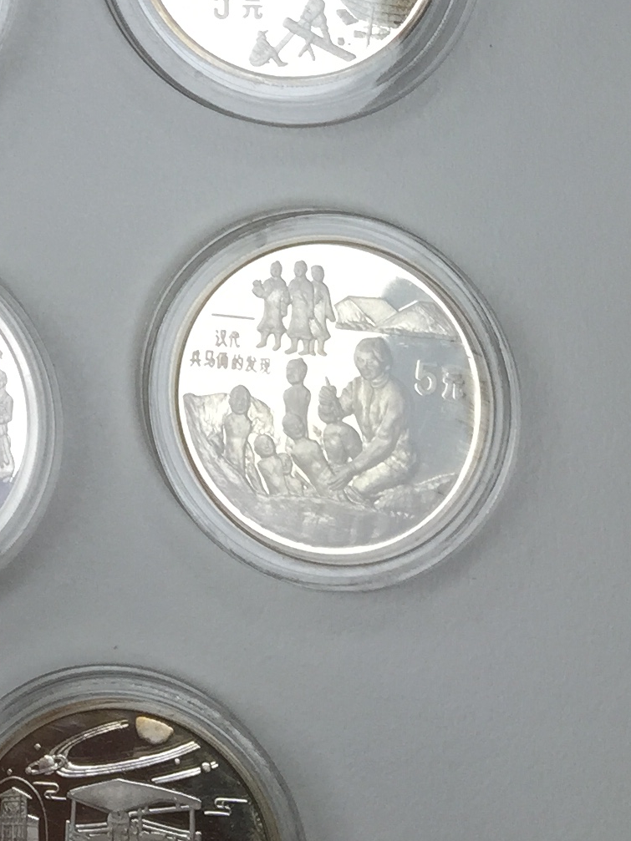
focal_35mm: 94
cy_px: -317
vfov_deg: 19.0
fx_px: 2285
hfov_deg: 14.6
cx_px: -327
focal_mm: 4.15
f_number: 2.2
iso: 32
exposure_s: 1/127
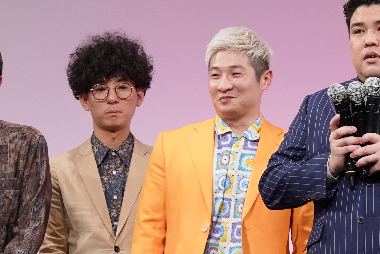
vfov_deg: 5.4
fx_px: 2681
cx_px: 307
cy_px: 129
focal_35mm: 254
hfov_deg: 8.1
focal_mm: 105
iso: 5000
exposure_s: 1/160
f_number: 6.3
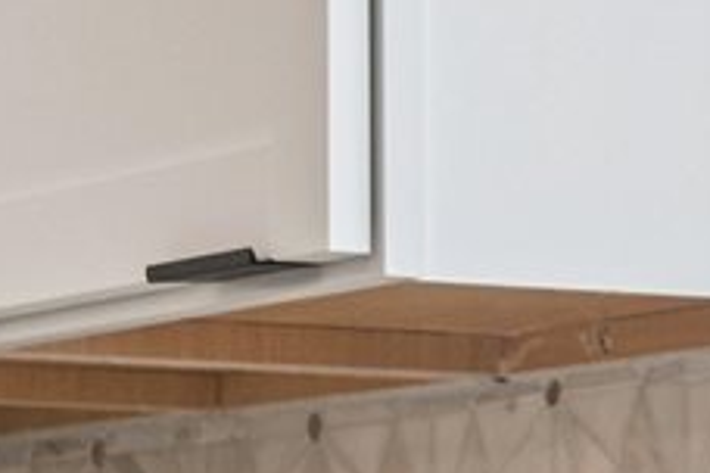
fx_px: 5758
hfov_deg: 6.8
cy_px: 795
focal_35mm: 292
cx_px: 1426
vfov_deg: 4.7
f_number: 4
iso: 400
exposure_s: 1/100
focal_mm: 35
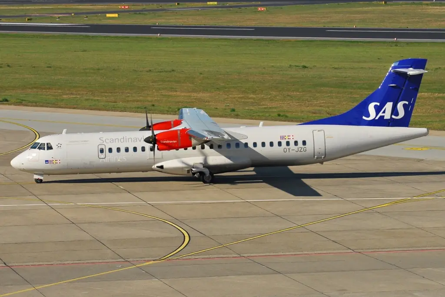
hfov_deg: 13.4
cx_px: 222
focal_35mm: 153
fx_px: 1891
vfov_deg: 9.0
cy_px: 148
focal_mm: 102
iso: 200
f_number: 8
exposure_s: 1/500
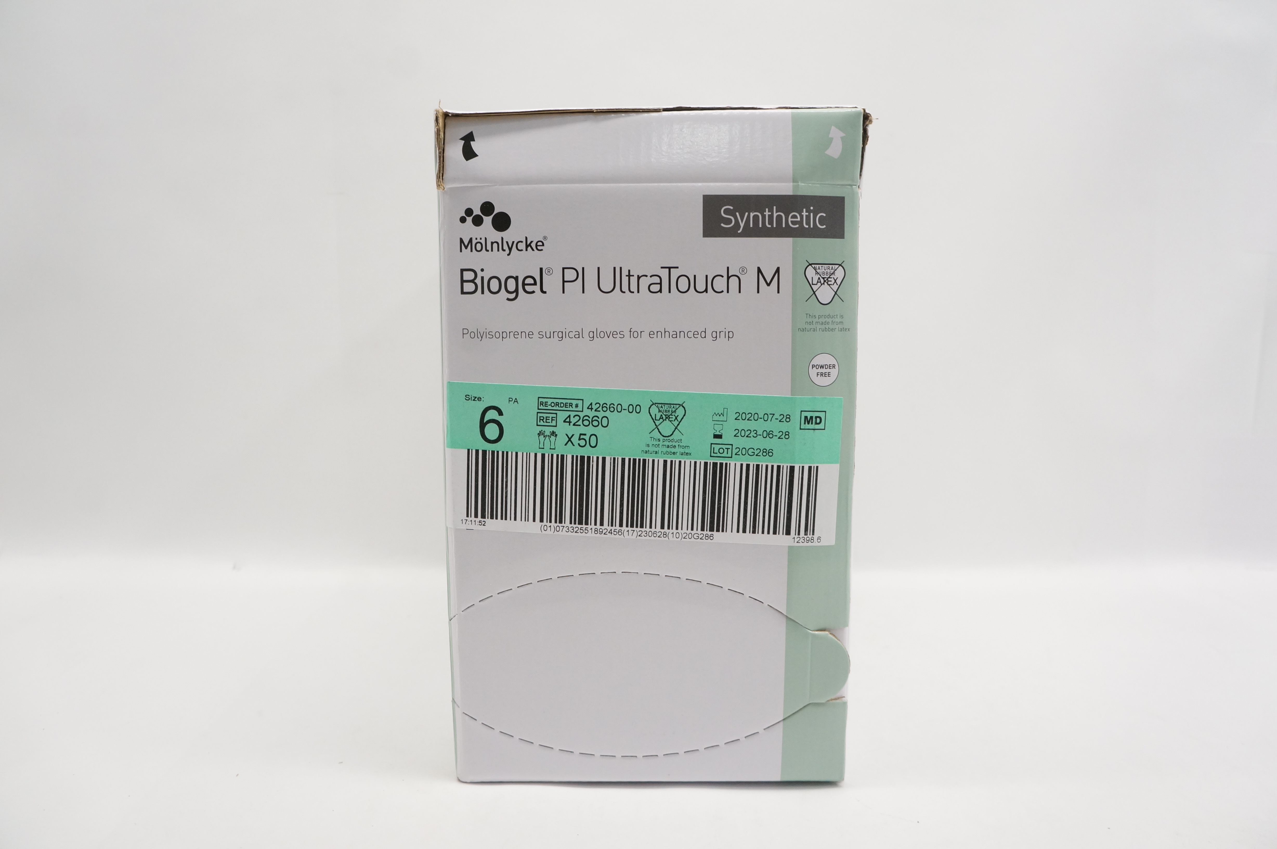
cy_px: 424
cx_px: 638
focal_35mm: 27
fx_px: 957
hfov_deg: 67.4
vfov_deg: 47.8
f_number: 6.3
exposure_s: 1/160
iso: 800
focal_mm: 18
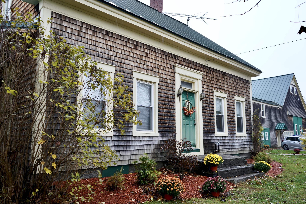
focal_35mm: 28
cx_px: 153
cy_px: 102
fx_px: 238
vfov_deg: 46.4
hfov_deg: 65.5
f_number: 4
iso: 250
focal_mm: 28
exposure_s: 1/60
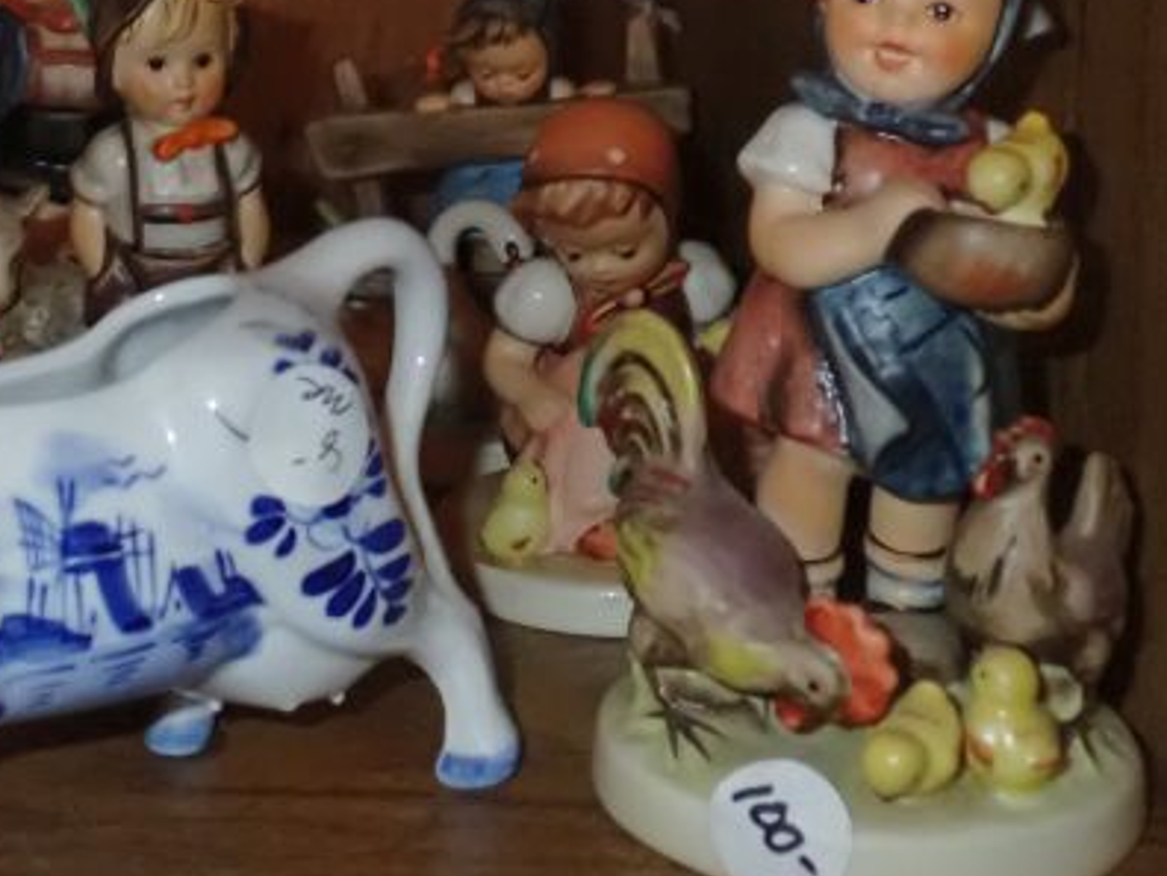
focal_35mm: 64
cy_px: 221
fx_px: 2158
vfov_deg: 22.7
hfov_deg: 30.0
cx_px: 373
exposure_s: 1/40
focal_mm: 6.83
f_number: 8
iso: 1600
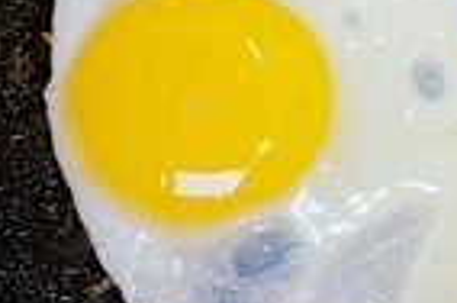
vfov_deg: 12.2
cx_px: 563
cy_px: -44
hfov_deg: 17.7
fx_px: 1393
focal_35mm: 110
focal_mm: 9
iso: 125
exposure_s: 1/60
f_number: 2.8
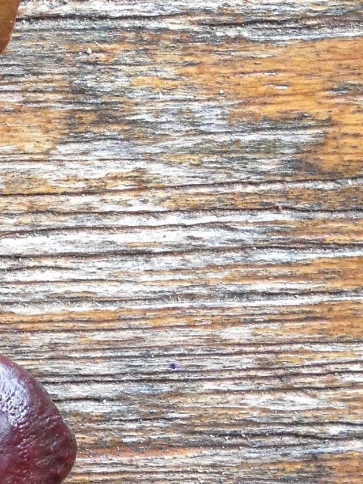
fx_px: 1902
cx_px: -248
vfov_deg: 14.4
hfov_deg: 10.4
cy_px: 80
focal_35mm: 136
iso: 80
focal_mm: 4.28
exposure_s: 1/120
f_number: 2.4
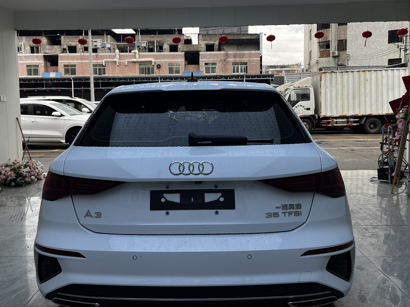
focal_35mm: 32
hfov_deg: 56.8
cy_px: 133
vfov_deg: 44.1
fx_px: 379
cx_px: 194
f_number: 1.6
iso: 32
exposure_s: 1/143
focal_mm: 5.1
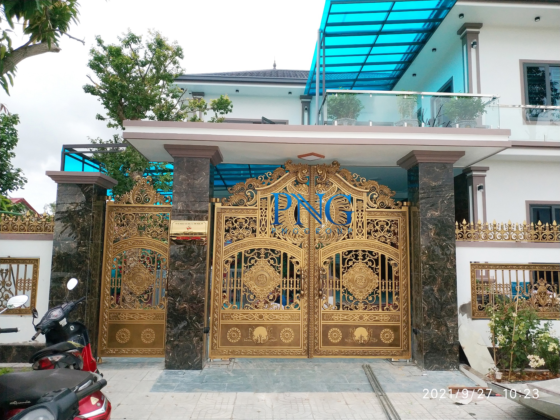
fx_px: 518
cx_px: 280
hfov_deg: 56.8
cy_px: 210
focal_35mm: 32
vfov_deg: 44.2
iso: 252
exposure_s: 1/1739
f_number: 2
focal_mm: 4.5
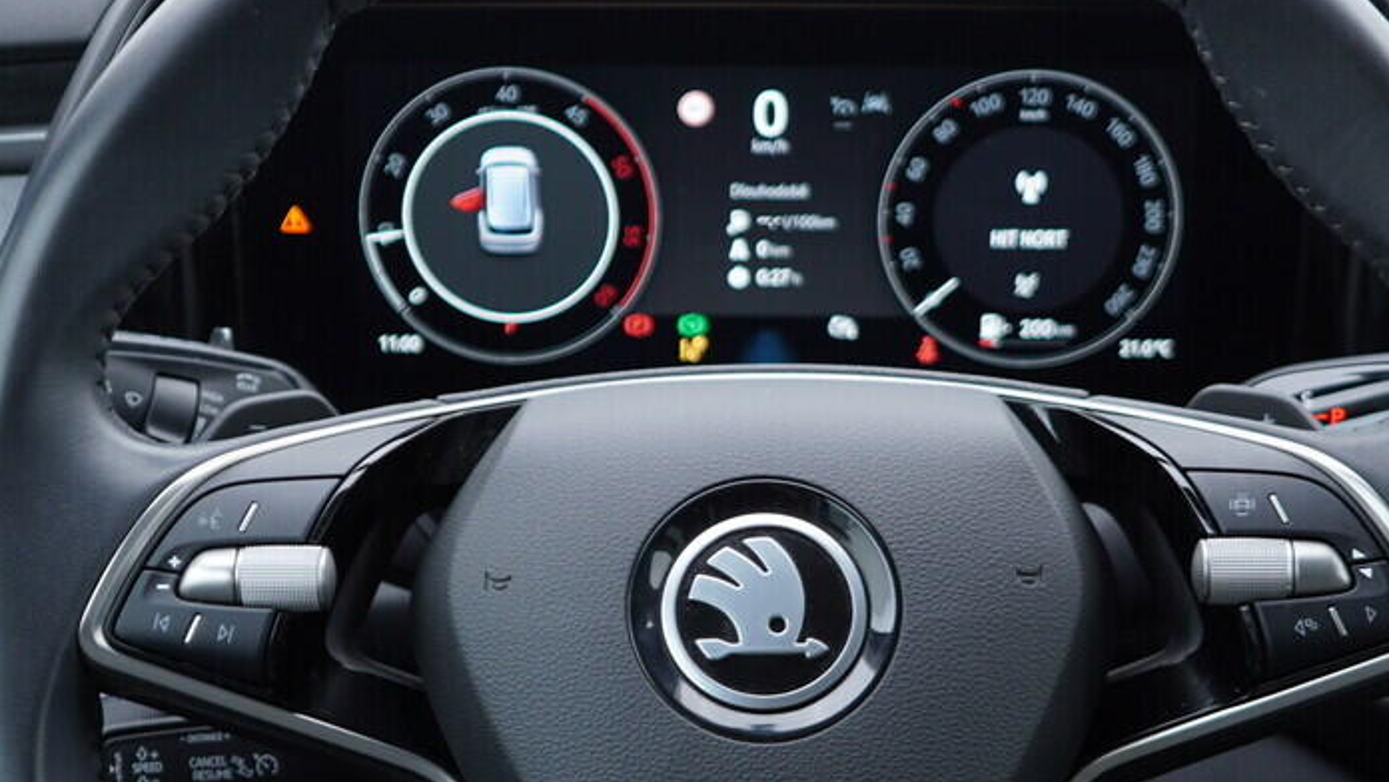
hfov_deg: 27.2
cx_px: 702
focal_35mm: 78
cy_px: 533
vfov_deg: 15.5
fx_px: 2874
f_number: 2.8
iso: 160
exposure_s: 1/40
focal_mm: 24
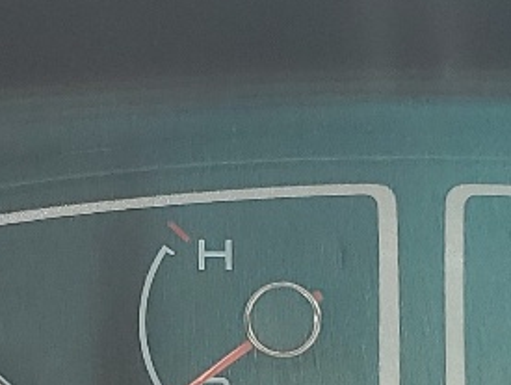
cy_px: 418
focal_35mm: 151
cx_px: 400
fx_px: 2232
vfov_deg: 9.8
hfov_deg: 13.0
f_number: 1.5
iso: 50
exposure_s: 1/185
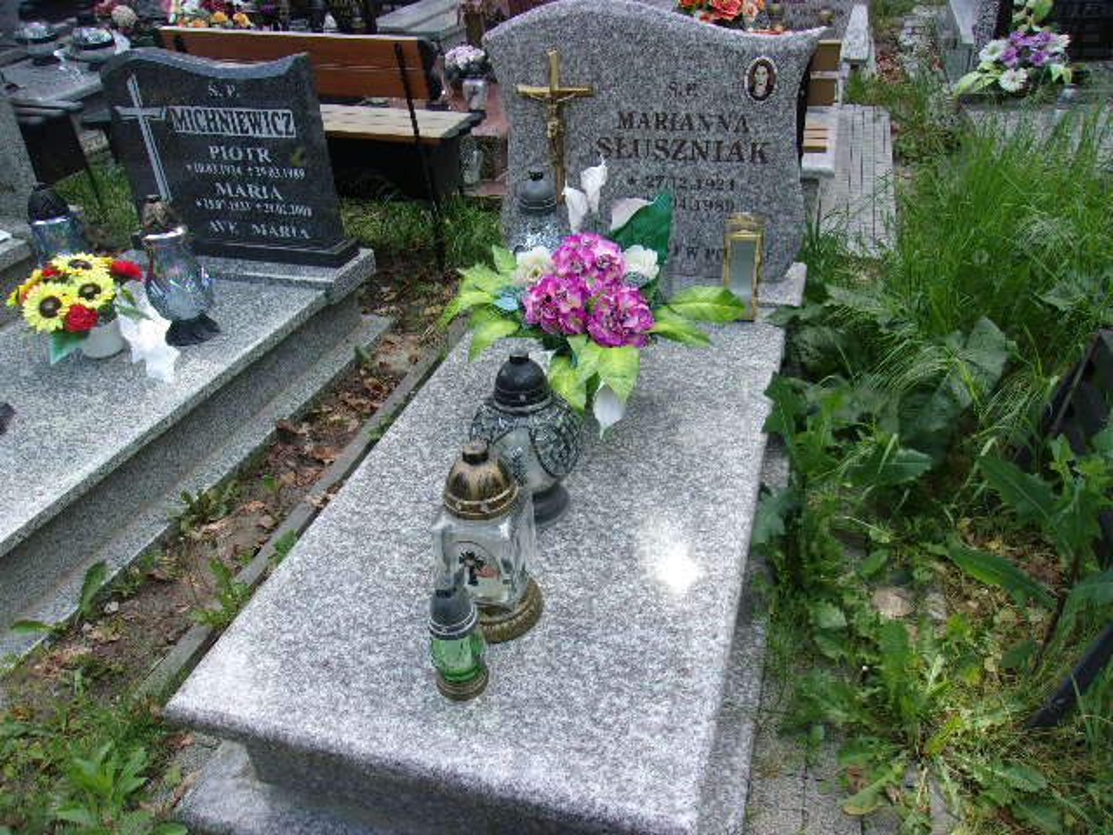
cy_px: 418
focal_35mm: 27
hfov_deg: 65.3
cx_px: 556
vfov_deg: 51.4
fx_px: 868
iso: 80
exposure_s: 1/240
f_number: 3
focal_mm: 4.9
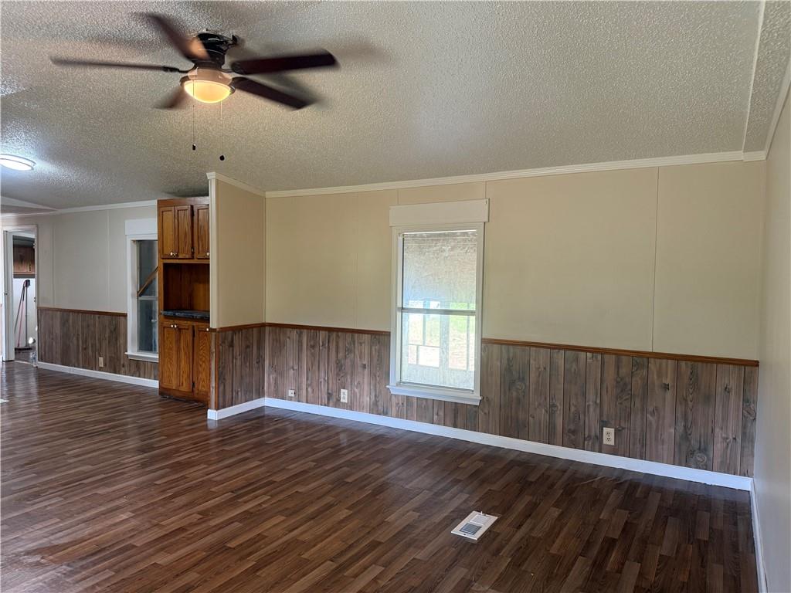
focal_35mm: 24
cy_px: 296
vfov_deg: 56.8
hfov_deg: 71.6
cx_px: 396
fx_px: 548
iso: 250
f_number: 1.78
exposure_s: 1/60
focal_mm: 6.76
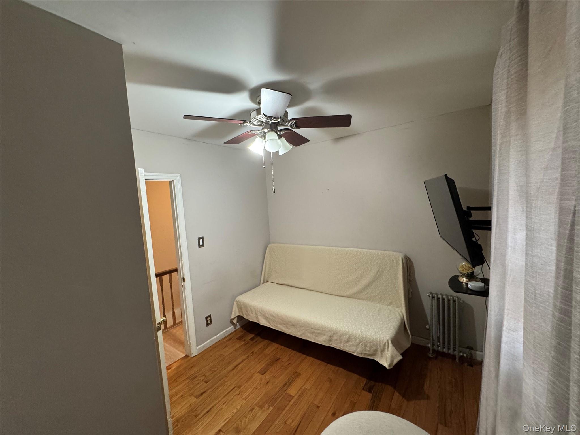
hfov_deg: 102.1
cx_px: 290
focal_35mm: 14
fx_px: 235
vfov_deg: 85.7
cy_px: 218
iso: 320
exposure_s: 1/60
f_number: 2.2
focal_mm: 2.22
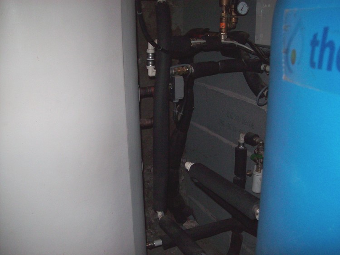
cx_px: 170
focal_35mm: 36
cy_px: 128
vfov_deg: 39.7
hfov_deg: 51.3
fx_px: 354
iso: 200
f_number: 2.7
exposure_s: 1/64
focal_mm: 6
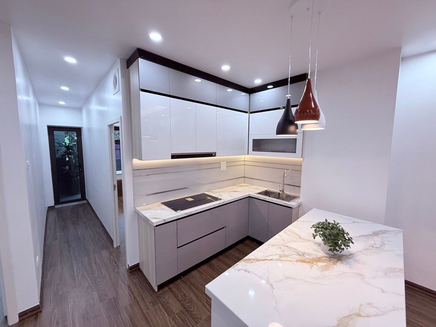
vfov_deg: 85.7
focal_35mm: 14
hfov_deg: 102.1
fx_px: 176
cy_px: 164
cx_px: 218
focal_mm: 2.22
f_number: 2.2
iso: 125
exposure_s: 1/100
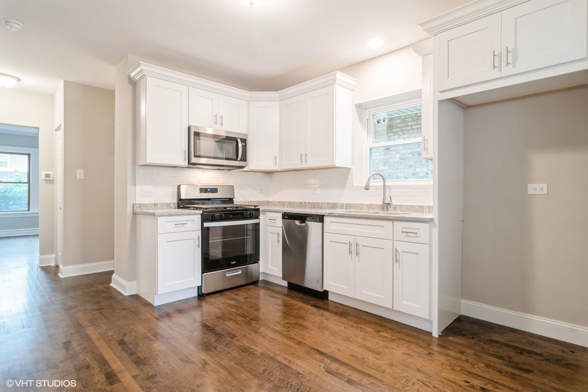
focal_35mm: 18
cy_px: 196
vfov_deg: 67.4
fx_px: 294
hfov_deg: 90.0
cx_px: 294
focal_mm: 12
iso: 200
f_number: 8
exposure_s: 1/2
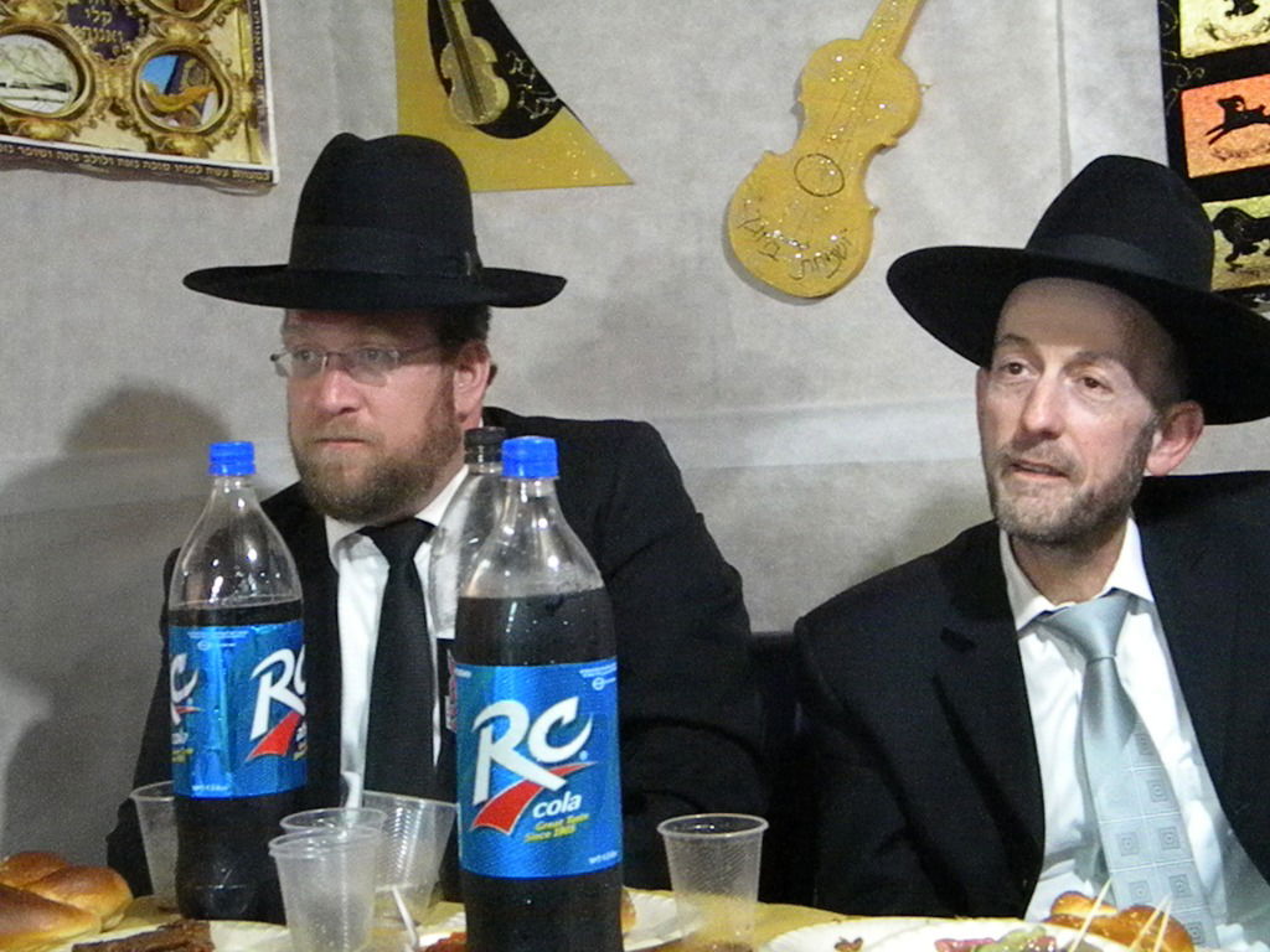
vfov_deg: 26.1
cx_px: 635
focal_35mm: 56
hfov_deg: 34.3
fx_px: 2055
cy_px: 476
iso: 3200
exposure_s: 1/32.2
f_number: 4.1
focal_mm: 10.1
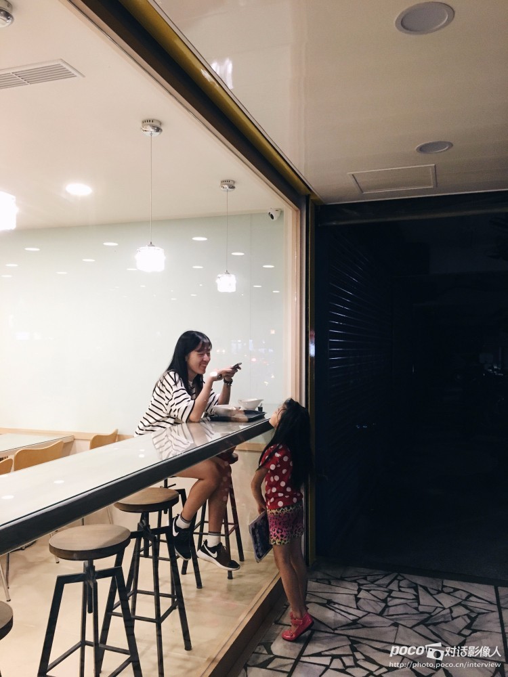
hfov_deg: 48.2
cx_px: 254
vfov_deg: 61.7
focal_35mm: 29
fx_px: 567
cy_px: 338
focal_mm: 4.15
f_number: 2.2
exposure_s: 1/30
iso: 100
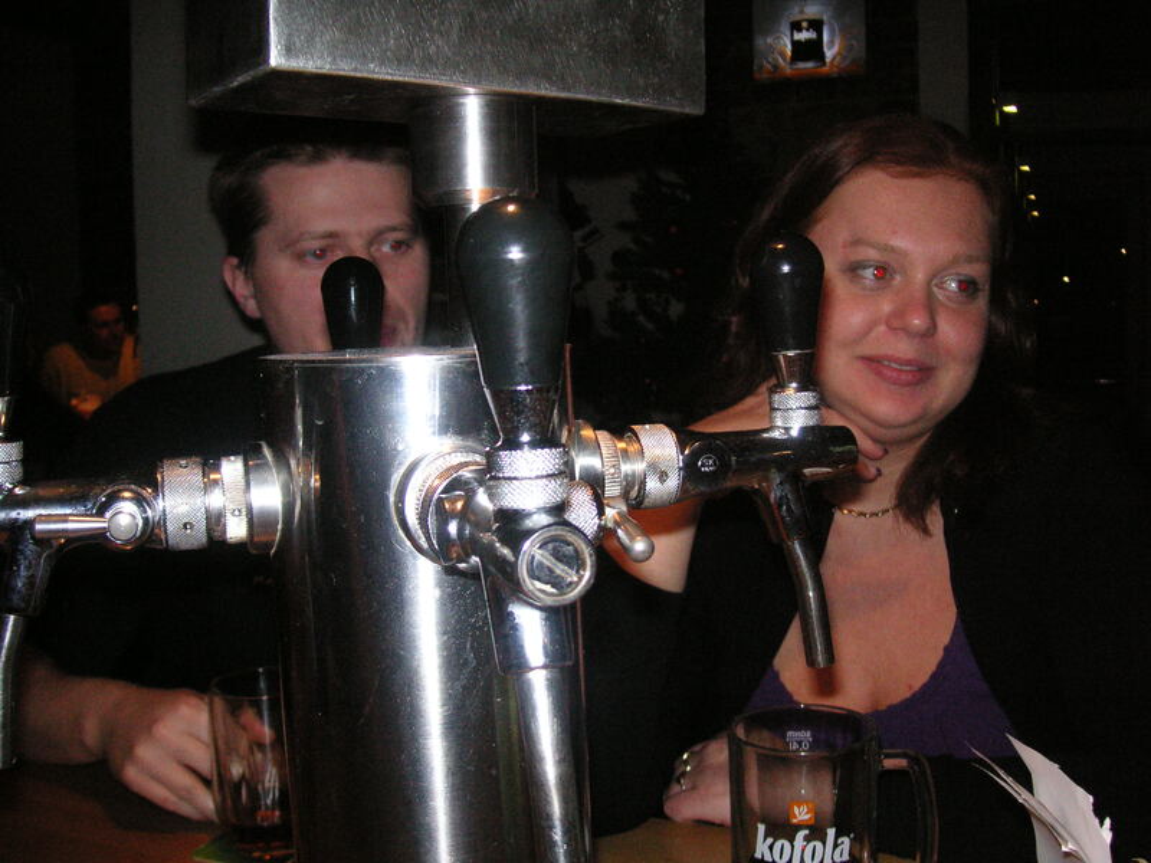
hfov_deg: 50.1
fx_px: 1230
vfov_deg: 38.7
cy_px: 432
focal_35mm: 37
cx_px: 576
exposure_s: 1/45
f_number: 2.8
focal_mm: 6.1
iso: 160
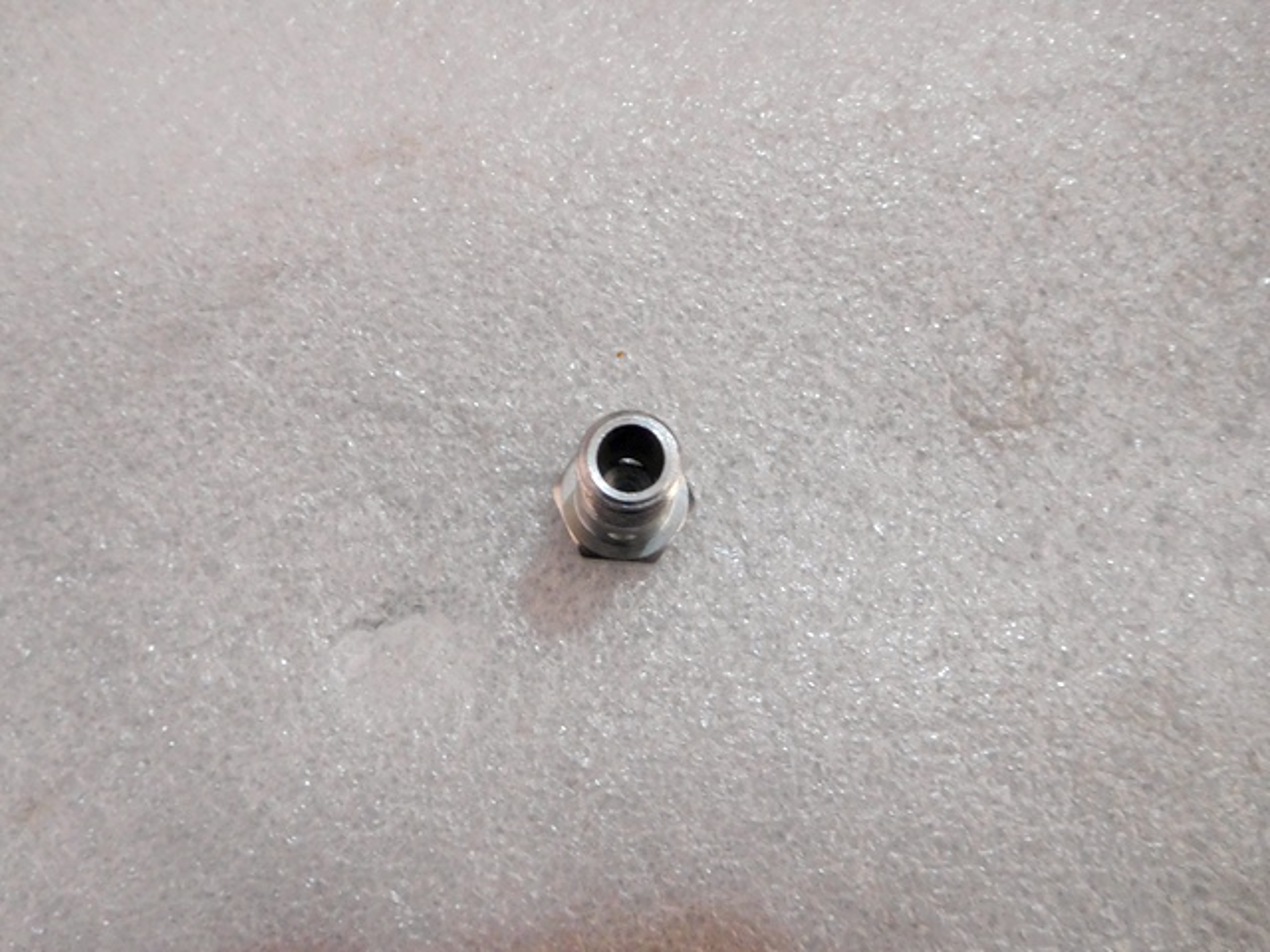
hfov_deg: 69.4
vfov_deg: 54.9
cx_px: 635
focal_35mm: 25
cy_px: 476
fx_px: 917
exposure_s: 1/15
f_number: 3.4
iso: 400
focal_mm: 4.5
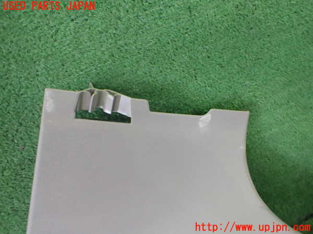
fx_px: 271
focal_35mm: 30
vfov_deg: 46.8
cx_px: 156
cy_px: 117
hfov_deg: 60.0
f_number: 2.3
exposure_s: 1/80
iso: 800
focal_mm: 5.4
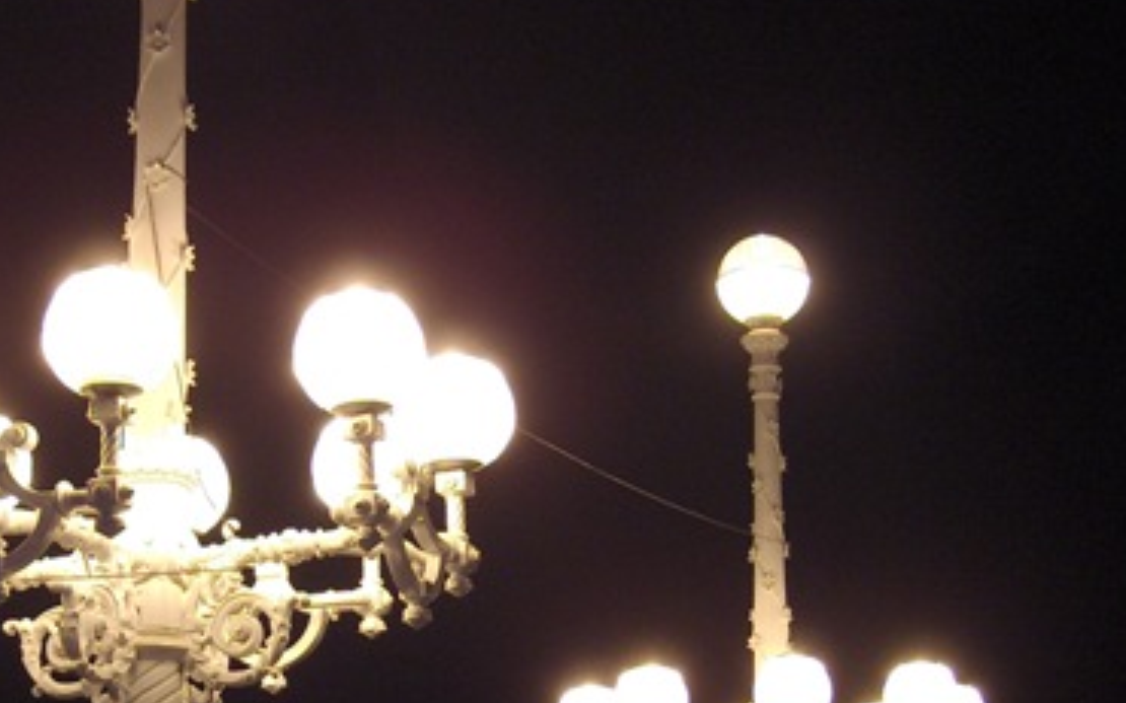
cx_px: 390
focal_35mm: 87
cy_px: 700
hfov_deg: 23.7
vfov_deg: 14.8
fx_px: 2669
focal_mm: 8
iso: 100
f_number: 2.8
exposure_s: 1/60
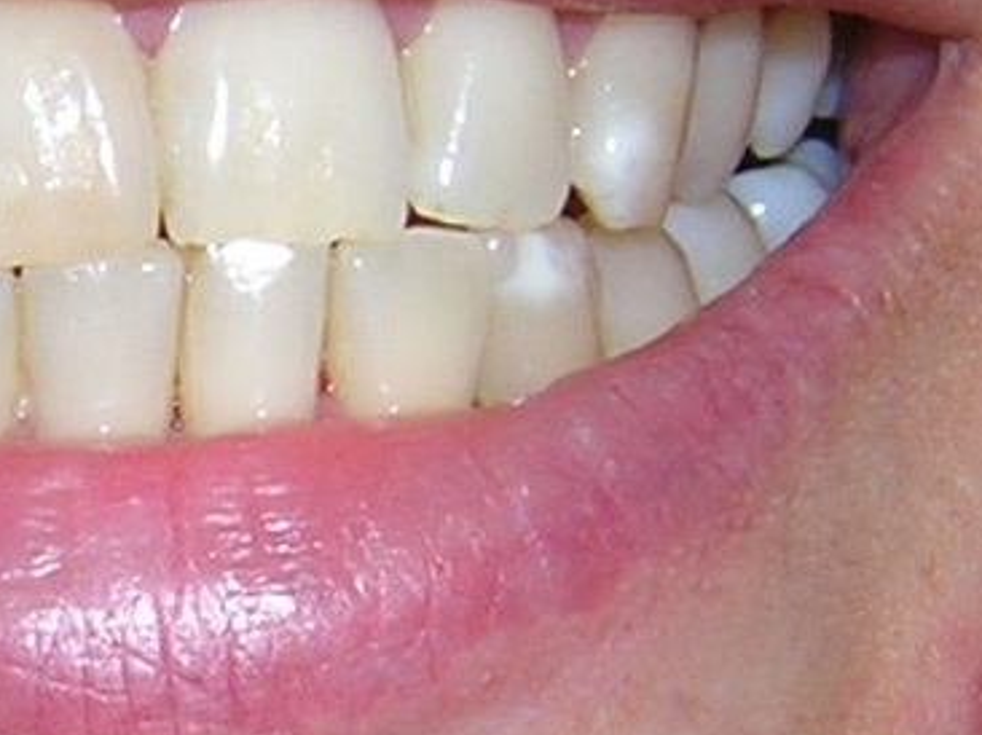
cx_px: 113
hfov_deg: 29.2
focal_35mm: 64
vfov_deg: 22.8
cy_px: 259
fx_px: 1814
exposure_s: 1/60.1
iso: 100
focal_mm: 4.7
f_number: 5.2
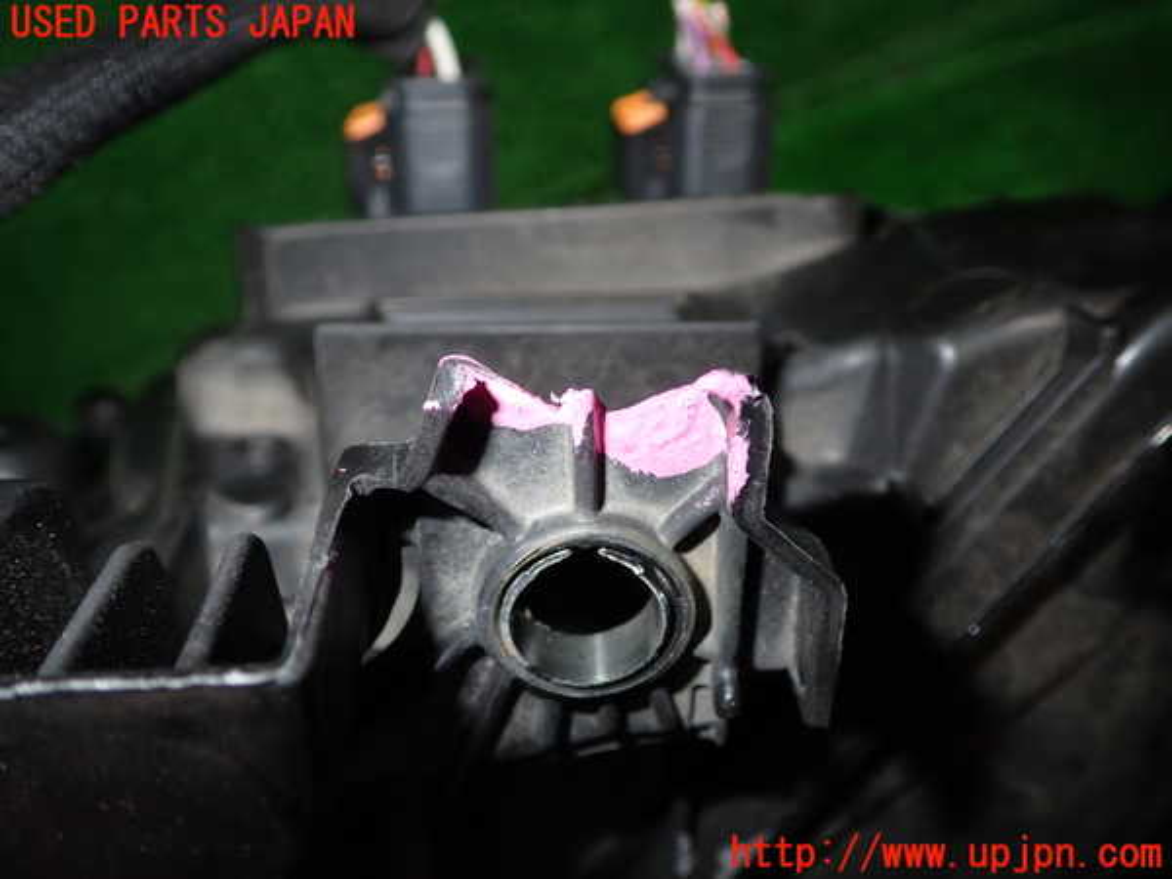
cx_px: 586
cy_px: 440
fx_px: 1083
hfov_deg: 56.8
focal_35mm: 32
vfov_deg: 44.2
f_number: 7.1
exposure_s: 1/30
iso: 200
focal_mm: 5.79
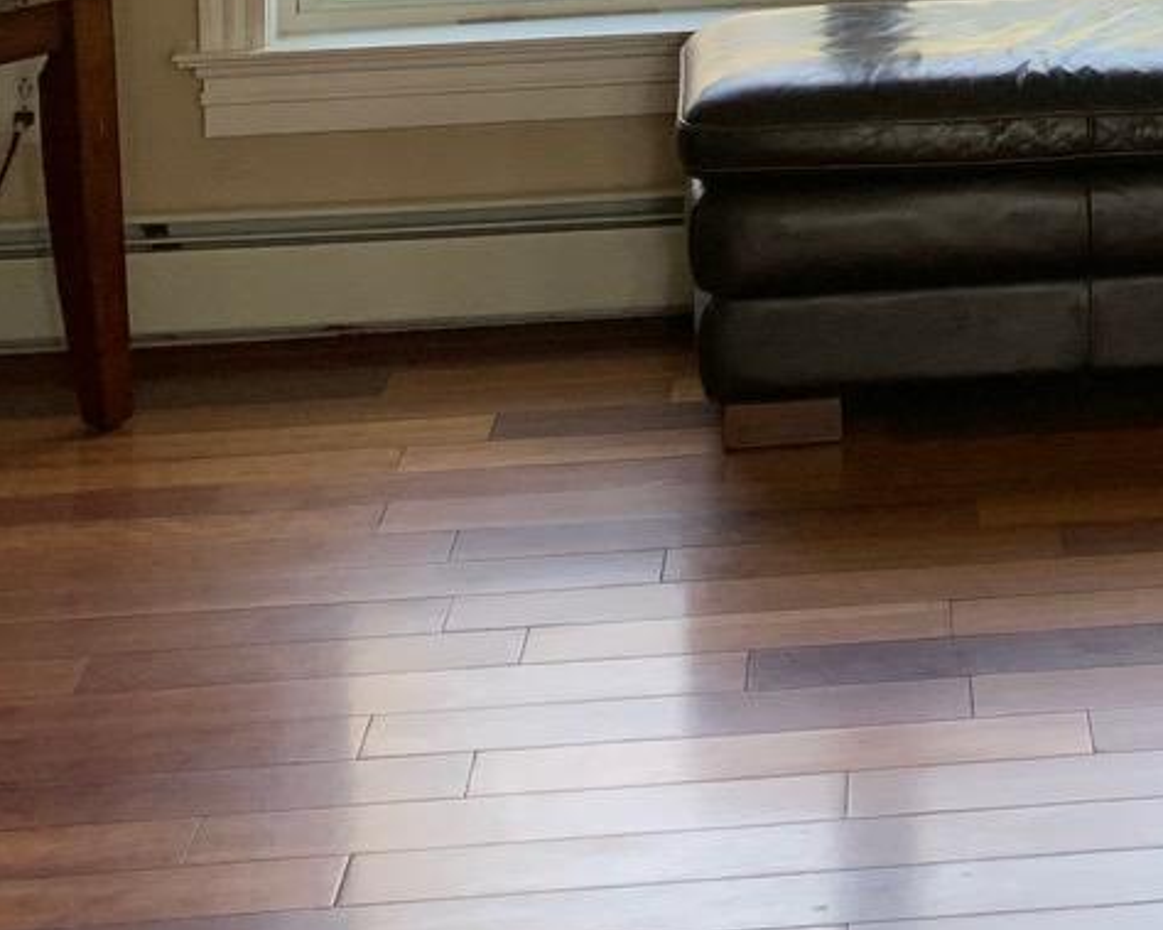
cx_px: 1487
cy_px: -501
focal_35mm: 108
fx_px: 3717
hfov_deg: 16.8
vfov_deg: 13.4
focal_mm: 4.25
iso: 50
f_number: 1.8
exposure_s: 1/121
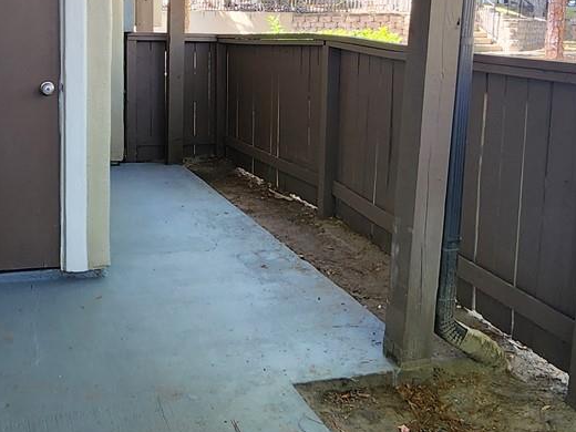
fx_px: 666
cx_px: 226
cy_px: 136
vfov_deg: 35.5
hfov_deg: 46.5
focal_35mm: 40
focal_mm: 2.2
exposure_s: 1/120
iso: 80
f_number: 2.2
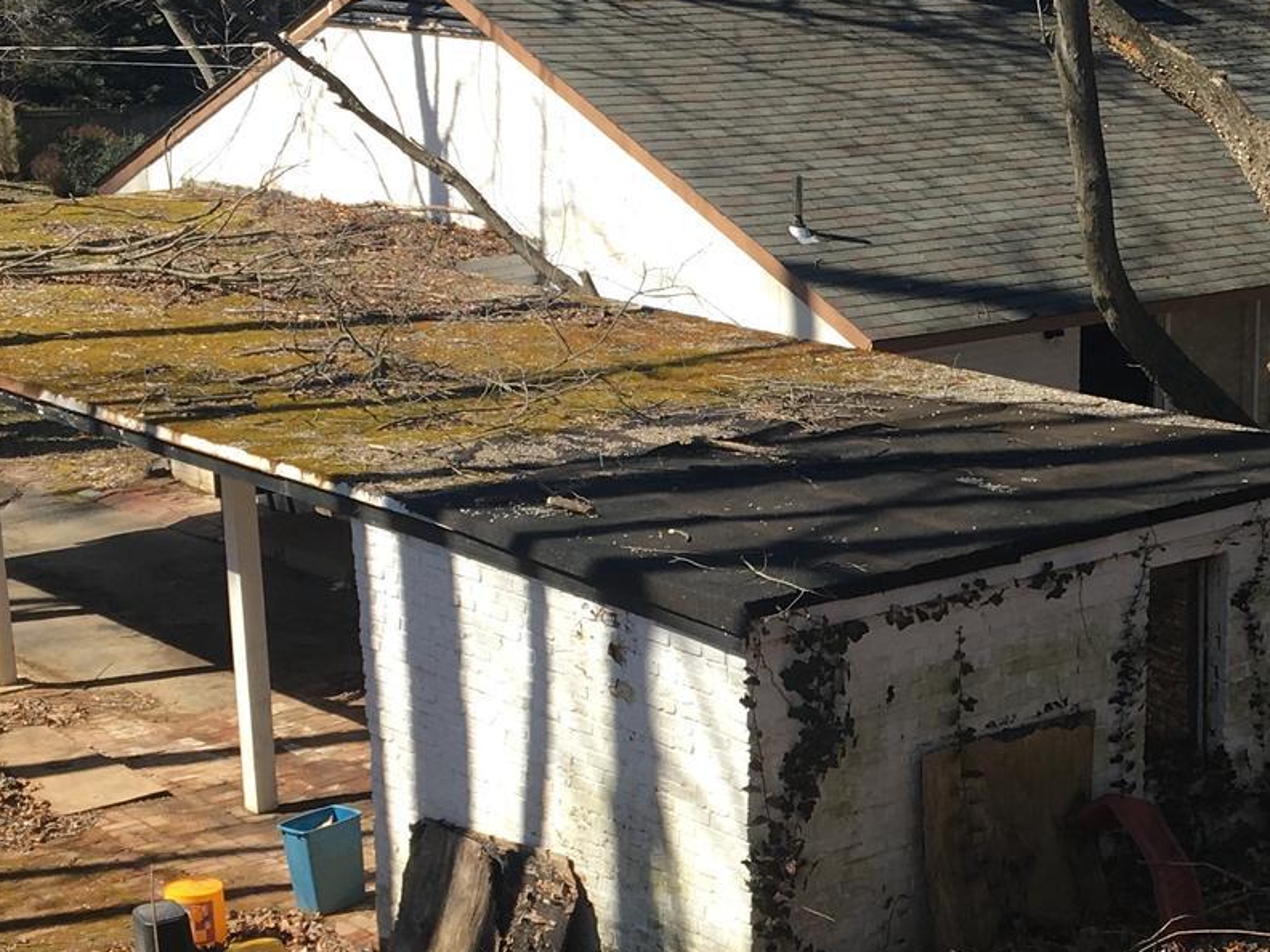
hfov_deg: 25.5
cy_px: 599
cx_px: 1017
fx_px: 2752
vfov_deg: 19.6
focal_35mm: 75
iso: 25
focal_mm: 4.15
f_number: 2.2
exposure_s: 1/962
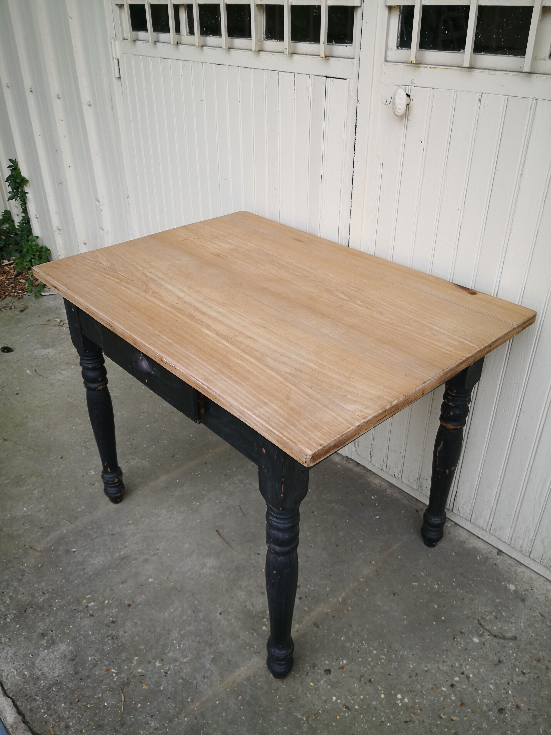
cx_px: 276
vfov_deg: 65.3
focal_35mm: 27
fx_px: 573
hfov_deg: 51.4
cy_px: 368
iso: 50
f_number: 1.6
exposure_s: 1/383
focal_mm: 3.95
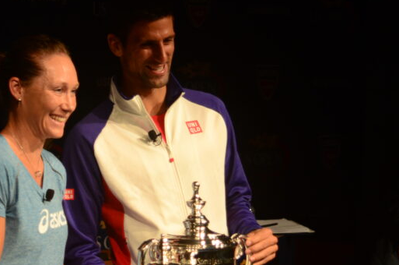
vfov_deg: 7.2
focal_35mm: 191
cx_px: 105
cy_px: 138
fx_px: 2110
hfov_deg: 10.8
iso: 1250
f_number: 4.5
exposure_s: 1/160
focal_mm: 85
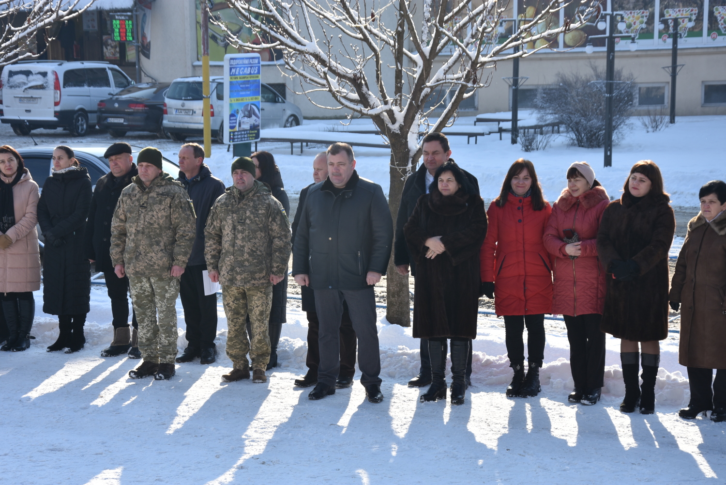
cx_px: 363
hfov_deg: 23.4
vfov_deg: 15.7
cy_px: 242
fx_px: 1755
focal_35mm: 87
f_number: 8
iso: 125
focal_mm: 58
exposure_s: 1/250
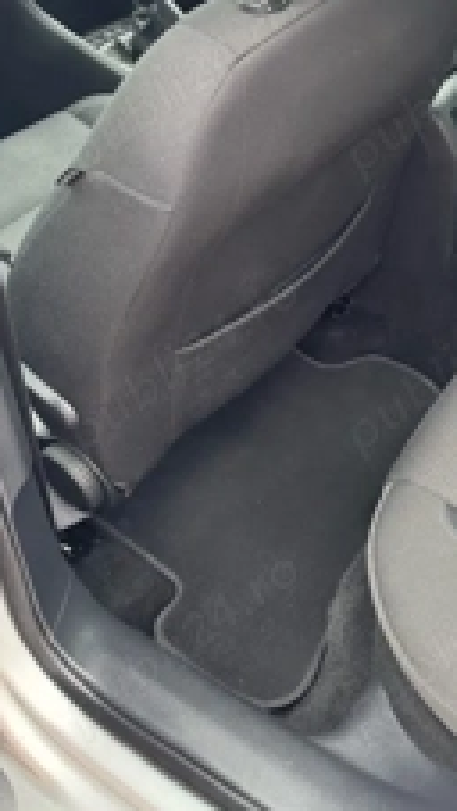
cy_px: 129
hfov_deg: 23.9
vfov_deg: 42.0
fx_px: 989
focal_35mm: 46
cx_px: 532
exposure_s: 1/100
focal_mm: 6.76
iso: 200
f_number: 1.78
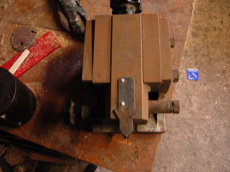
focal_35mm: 36
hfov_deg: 51.4
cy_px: 86
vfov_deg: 39.7
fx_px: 239
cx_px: 115
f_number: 2.7
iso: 173
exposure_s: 1/4
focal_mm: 7.5
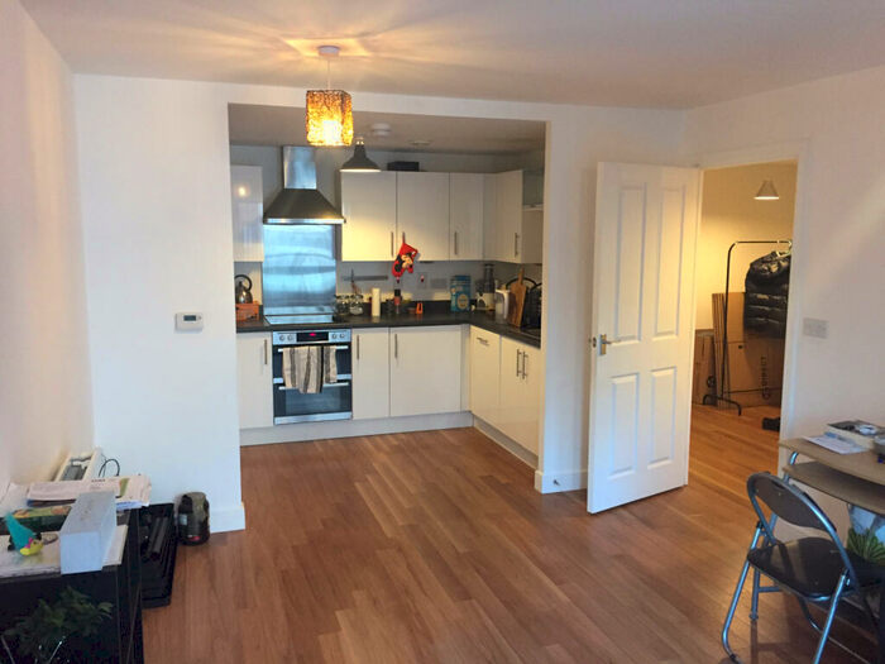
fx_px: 741
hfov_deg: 61.7
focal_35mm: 29
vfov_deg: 48.2
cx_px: 442
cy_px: 332
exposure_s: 1/20
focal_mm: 4.15
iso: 250
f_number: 2.2
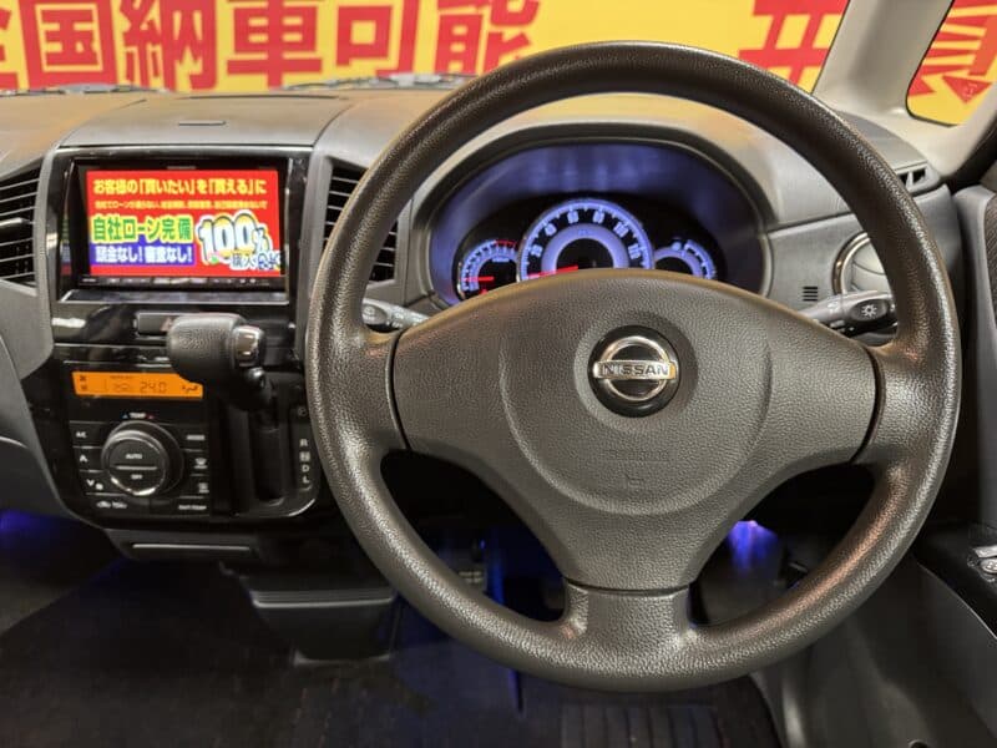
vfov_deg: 56.8
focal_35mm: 24
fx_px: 691
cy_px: 374
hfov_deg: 71.6
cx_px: 498
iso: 800
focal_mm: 6.76
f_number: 1.78
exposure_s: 1/50
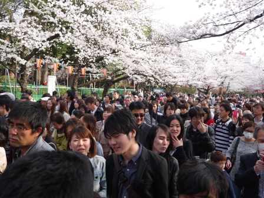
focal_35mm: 34
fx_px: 259
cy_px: 99
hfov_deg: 54.0
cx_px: 132
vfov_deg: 41.8
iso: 160
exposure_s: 1/320
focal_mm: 17
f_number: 4.1
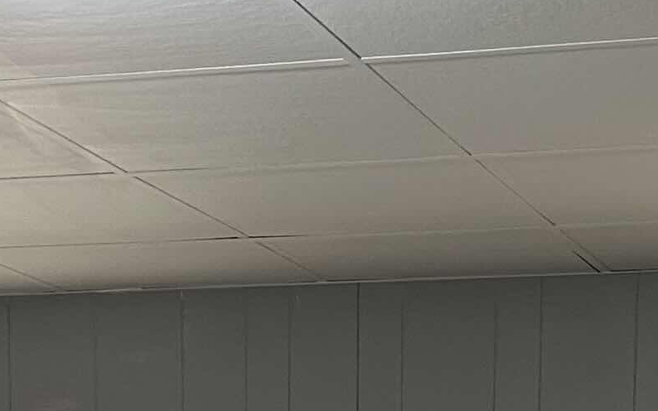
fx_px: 2510
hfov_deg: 14.9
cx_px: 501
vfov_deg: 8.1
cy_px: 1191
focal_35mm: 140
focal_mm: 5.7
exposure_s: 1/121
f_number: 1.5
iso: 125
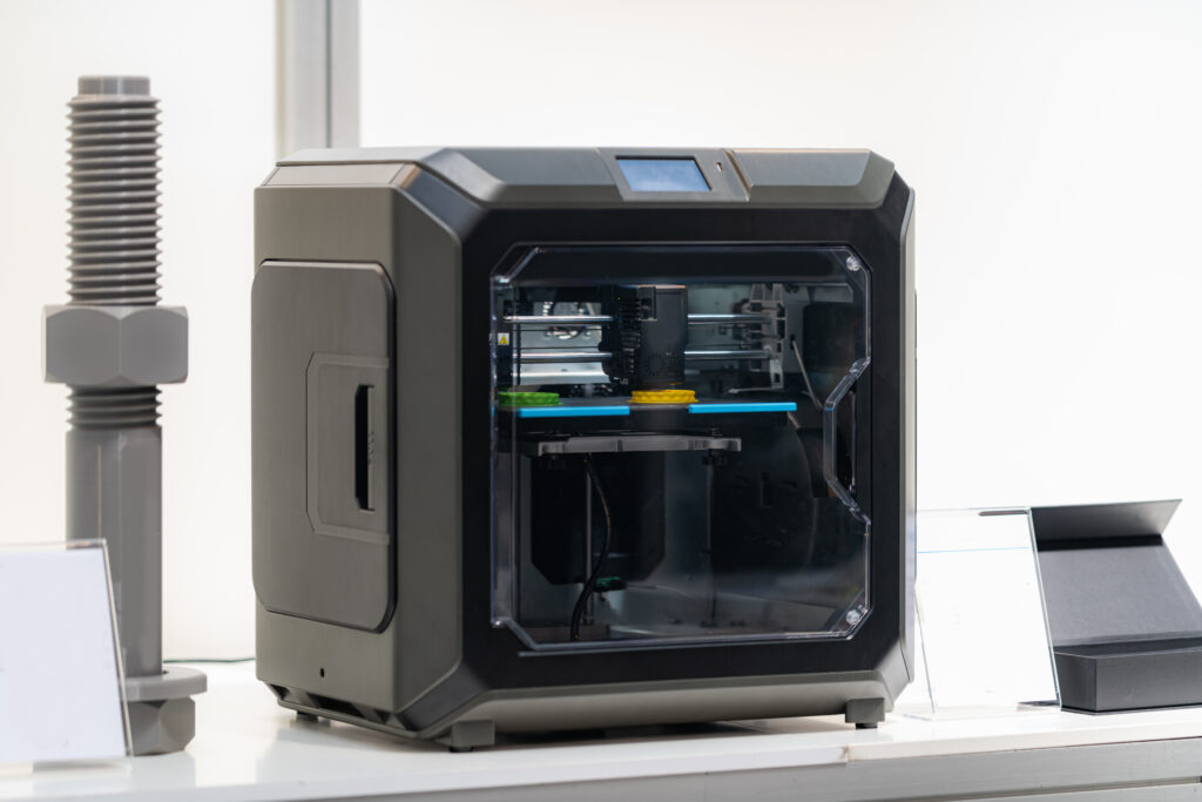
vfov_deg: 10.2
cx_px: 601
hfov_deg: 15.2
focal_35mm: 135
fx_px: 4508
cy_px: 401
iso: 200
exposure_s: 1/200
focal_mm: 135
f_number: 2
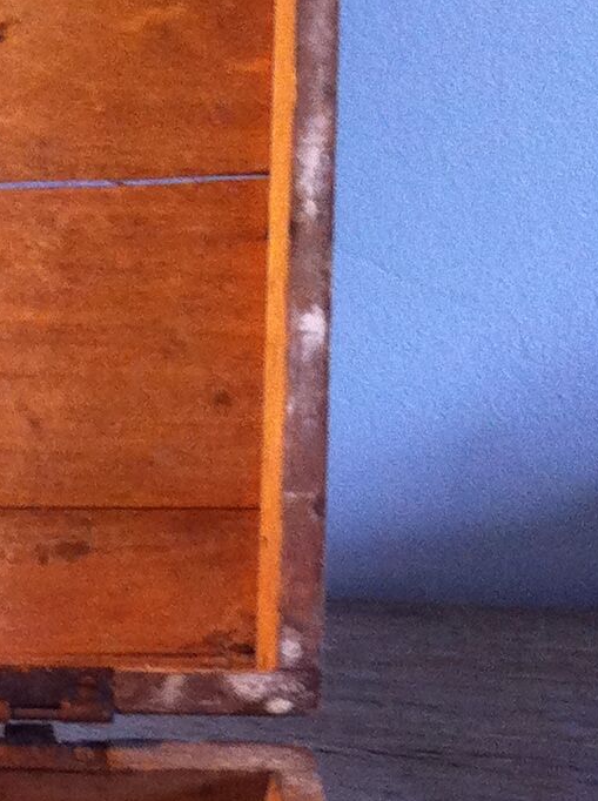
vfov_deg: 14.6
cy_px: 822
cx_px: -468
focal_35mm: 133
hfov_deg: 10.5
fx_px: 3073
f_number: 2.8
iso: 250
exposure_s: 1/17
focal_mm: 3.85
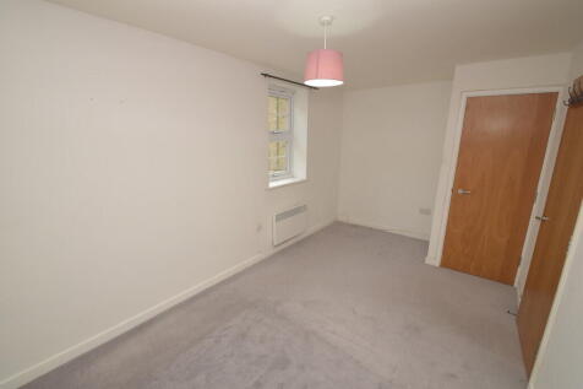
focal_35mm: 15
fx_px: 243
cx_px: 292
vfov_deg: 77.3
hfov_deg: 100.4
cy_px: 194
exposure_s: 1/60
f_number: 9
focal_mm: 10
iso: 800
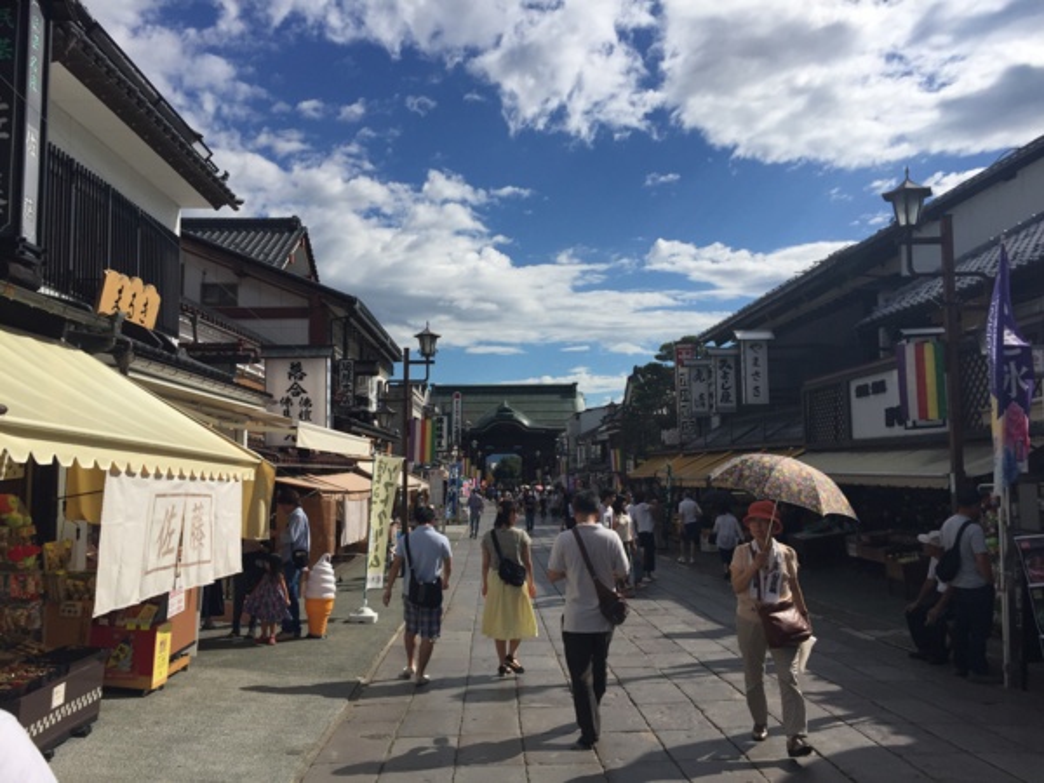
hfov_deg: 61.7
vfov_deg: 48.2
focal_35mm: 29
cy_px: 392
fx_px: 875
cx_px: 522
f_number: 2.2
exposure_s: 1/6623
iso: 32
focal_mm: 4.15
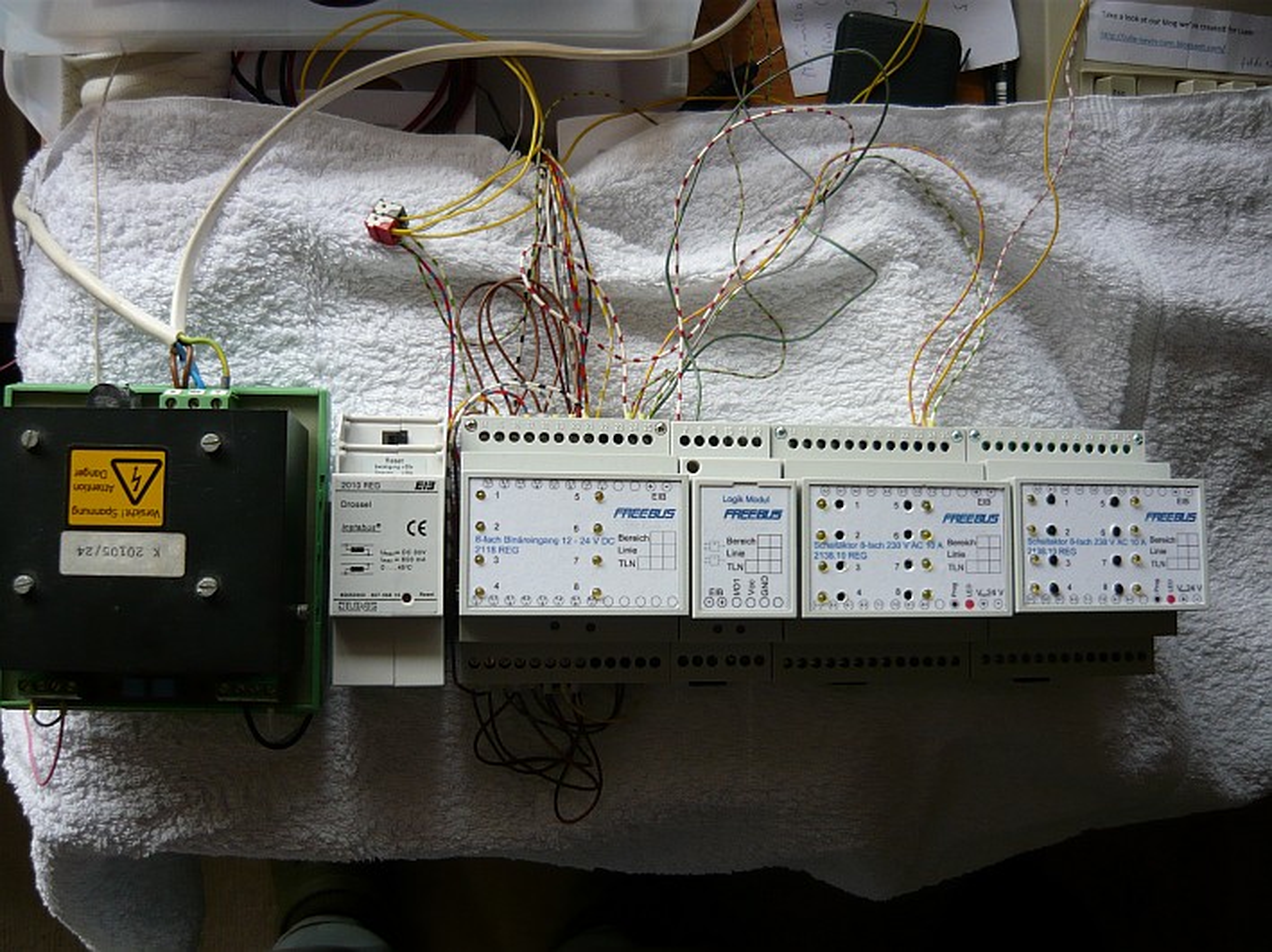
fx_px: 1212
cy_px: 476
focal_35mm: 33
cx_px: 636
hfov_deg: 55.4
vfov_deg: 42.9
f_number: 2.8
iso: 100
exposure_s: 1/30
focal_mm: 5.5
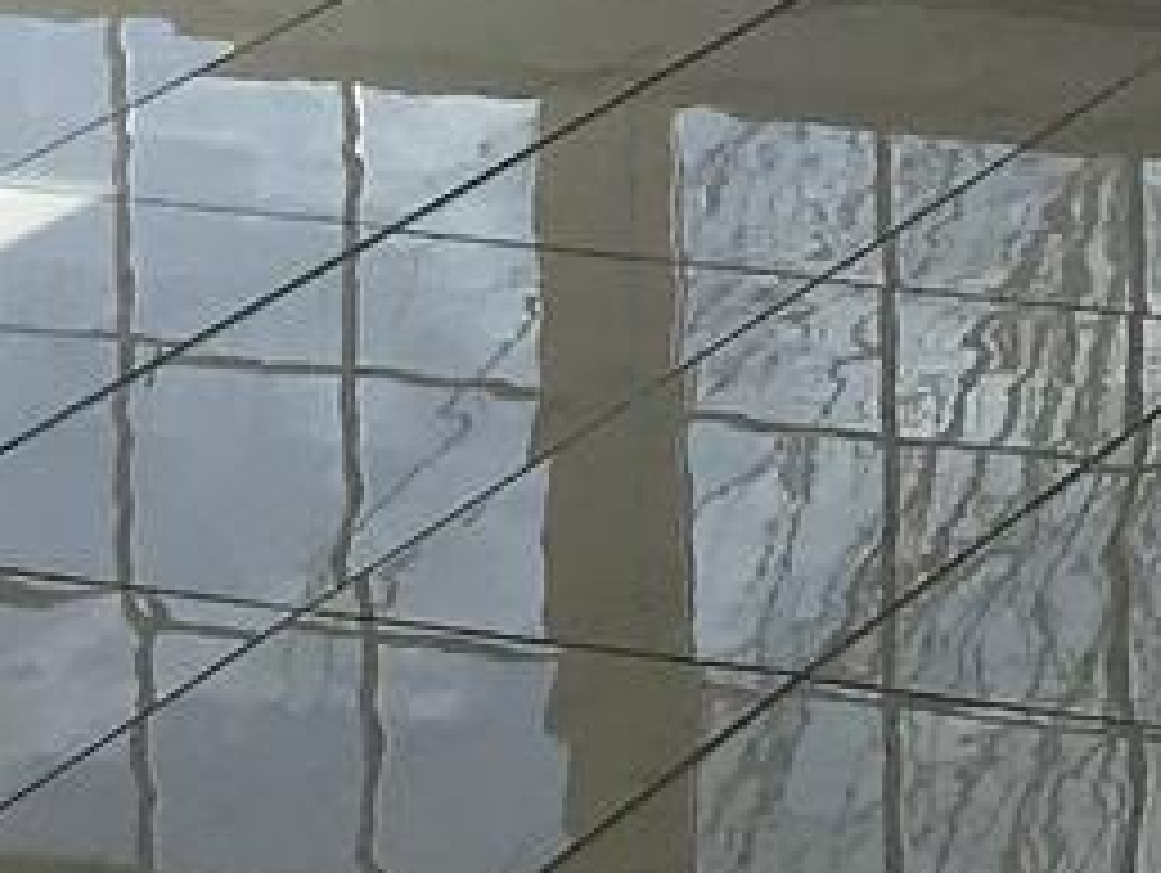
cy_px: -1256
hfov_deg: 8.6
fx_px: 7453
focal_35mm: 222
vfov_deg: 6.4
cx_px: 1926
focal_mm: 3.99
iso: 20
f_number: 1.8
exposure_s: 1/967
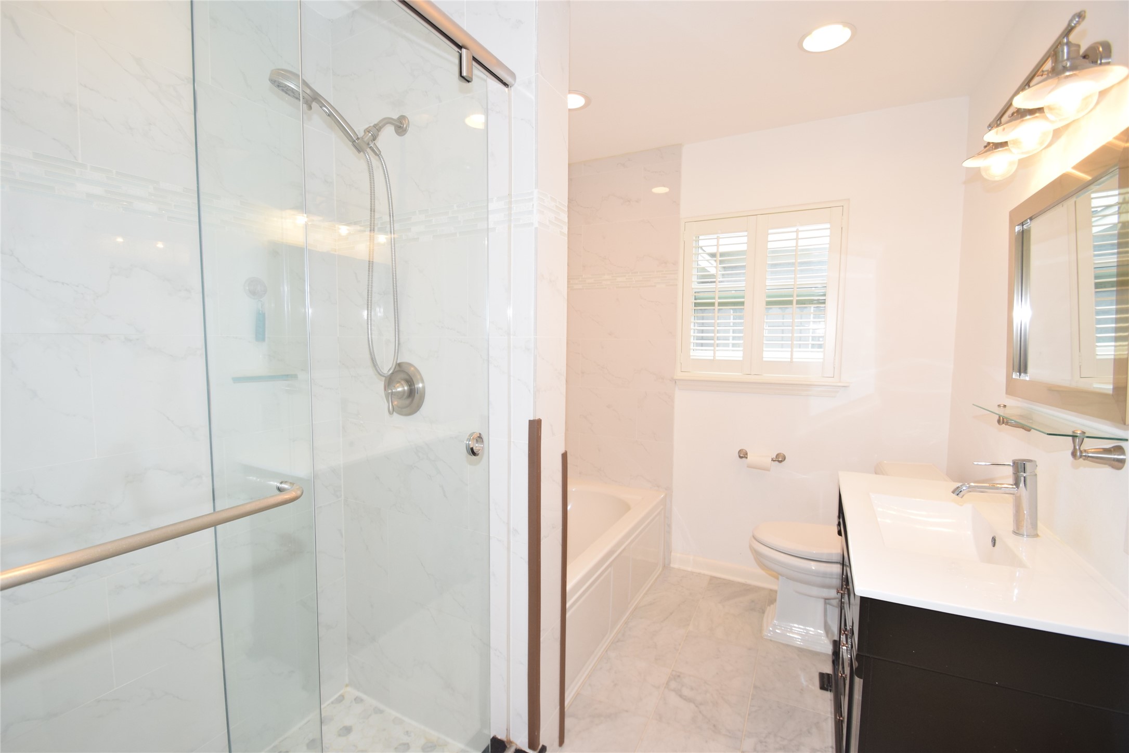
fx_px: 470
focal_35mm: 15
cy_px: 376
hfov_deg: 100.4
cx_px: 564
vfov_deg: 77.3
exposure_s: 1/125
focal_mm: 10
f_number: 5.6
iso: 640
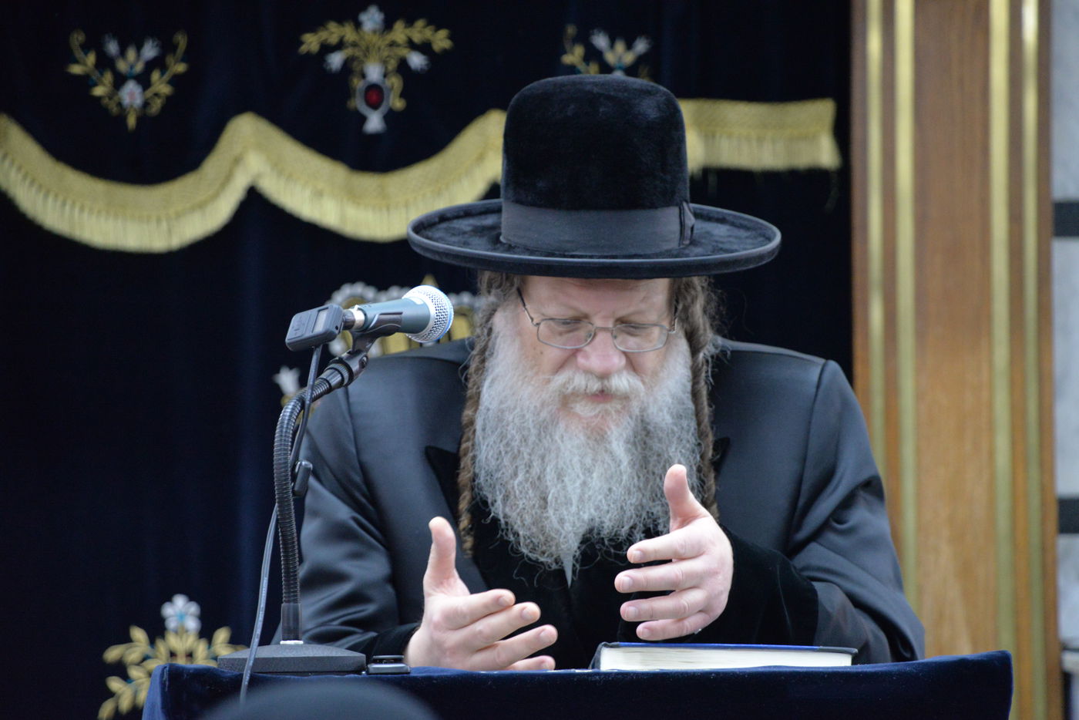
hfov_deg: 7.6
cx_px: 540
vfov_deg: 5.1
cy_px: 360
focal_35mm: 270
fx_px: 8094
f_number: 6.3
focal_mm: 270
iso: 5000
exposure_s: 1/100
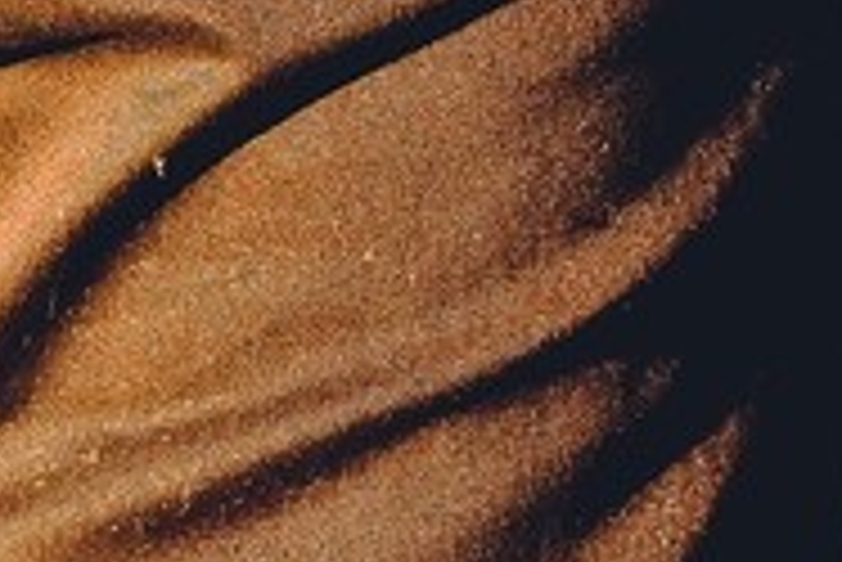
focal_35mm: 442
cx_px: 2053
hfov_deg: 4.5
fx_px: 10346
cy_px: 211
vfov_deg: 3.1
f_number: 4
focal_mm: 46.3
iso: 320
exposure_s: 1/250
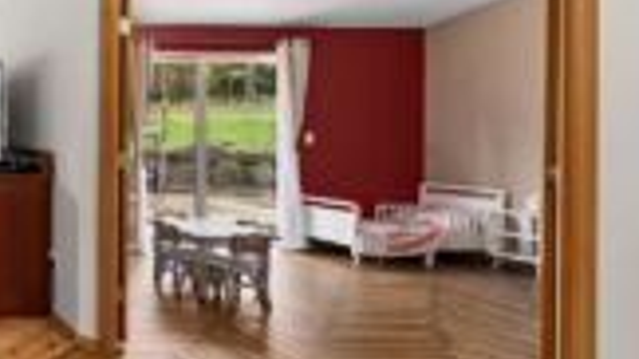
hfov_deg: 41.0
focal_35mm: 31
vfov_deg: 37.5
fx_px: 525
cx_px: -142
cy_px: 132
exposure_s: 1/6
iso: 1000
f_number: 6.7
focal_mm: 12
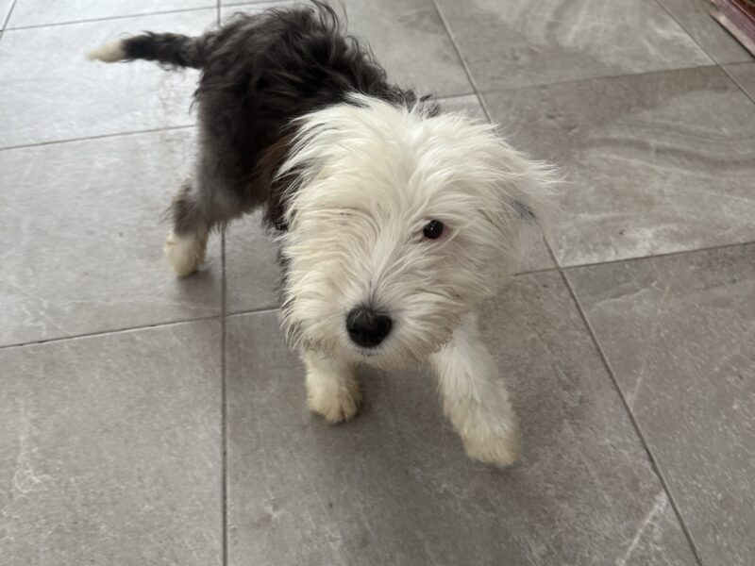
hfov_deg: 71.6
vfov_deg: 56.8
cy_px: 283
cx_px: 378
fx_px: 523
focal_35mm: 24
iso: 80
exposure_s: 1/121
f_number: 1.78
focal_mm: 6.86
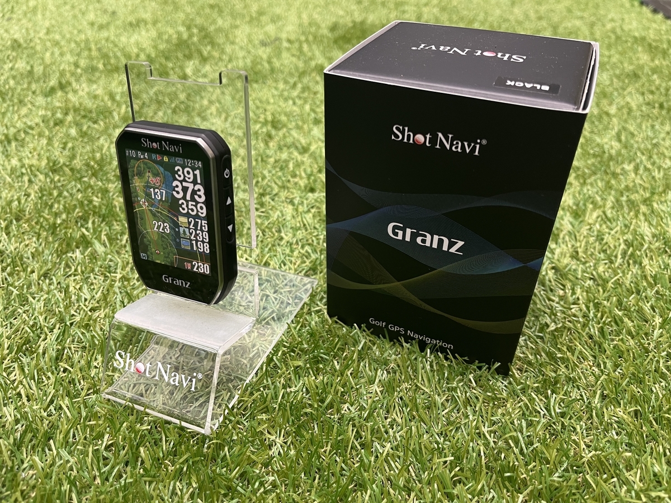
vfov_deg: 53.1
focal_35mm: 26
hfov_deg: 67.3
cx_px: 336
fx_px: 504
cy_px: 252
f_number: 1.6
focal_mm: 5.1
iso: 160
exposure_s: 1/60
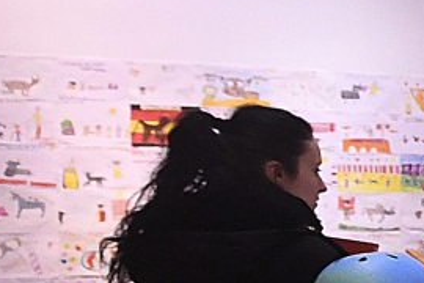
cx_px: 900
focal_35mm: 80
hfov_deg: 16.9
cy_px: 259
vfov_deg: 16.8
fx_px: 942
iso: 3200
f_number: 5.6
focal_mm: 12
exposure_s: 1/200
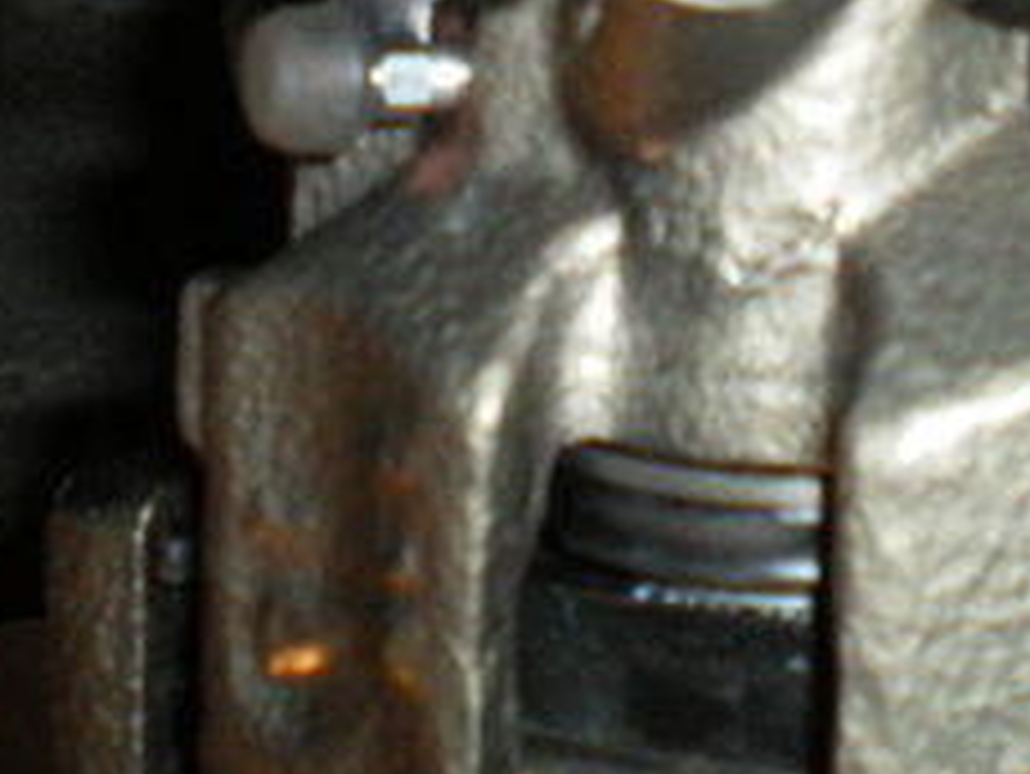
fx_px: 3156
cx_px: 796
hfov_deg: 18.4
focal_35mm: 106
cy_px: -189
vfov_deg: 13.5
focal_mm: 6.3
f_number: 3.1
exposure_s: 1/50
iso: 400
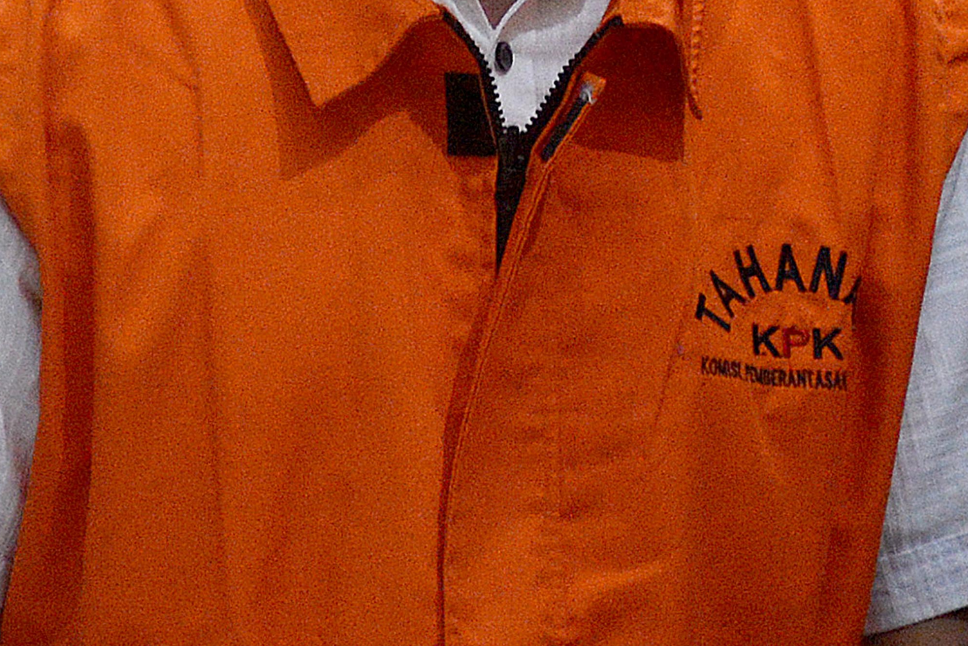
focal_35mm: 467
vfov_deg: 2.9
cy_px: -71
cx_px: 622
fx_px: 12561
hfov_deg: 4.4
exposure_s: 1/125
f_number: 2.8
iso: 2500
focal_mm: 155
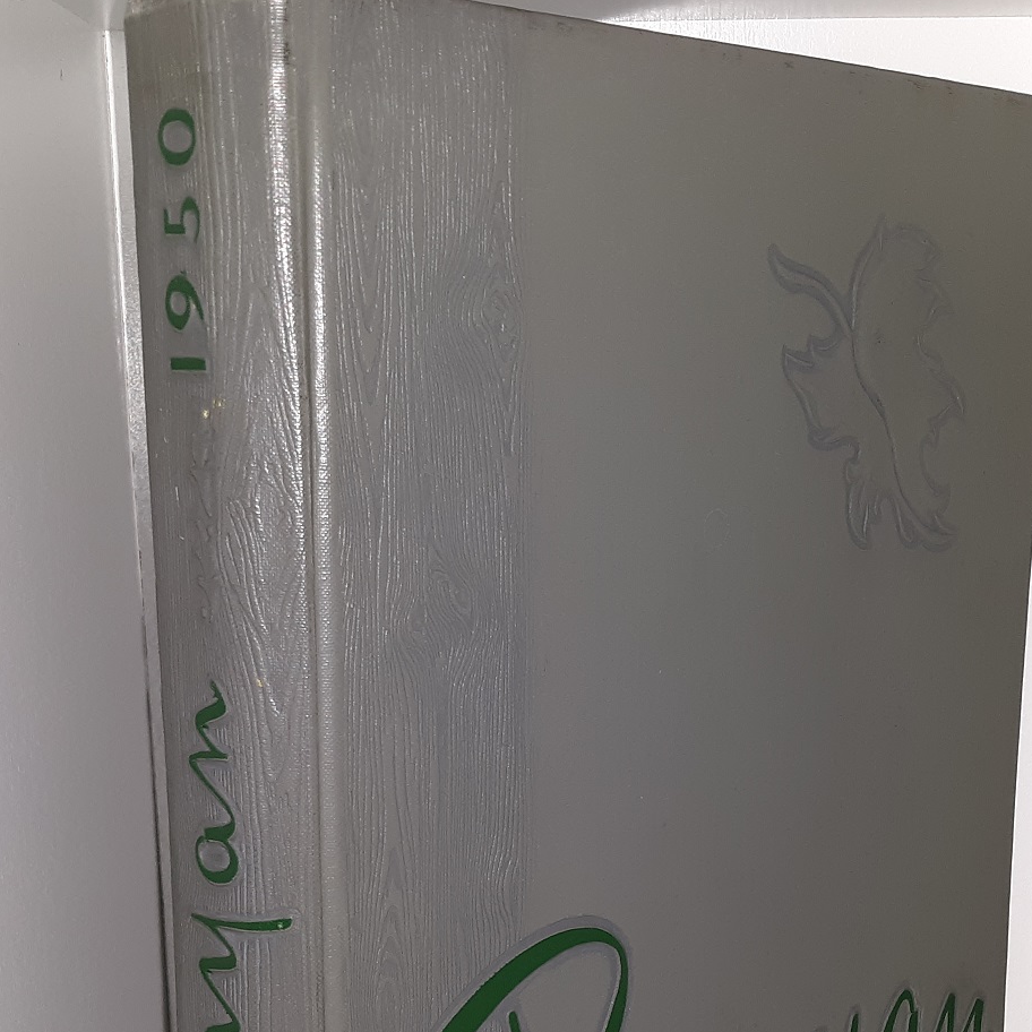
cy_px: 784
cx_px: 604
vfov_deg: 30.0
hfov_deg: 30.5
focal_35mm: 56
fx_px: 1889
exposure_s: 1/60
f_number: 1.7
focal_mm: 3.7
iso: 50
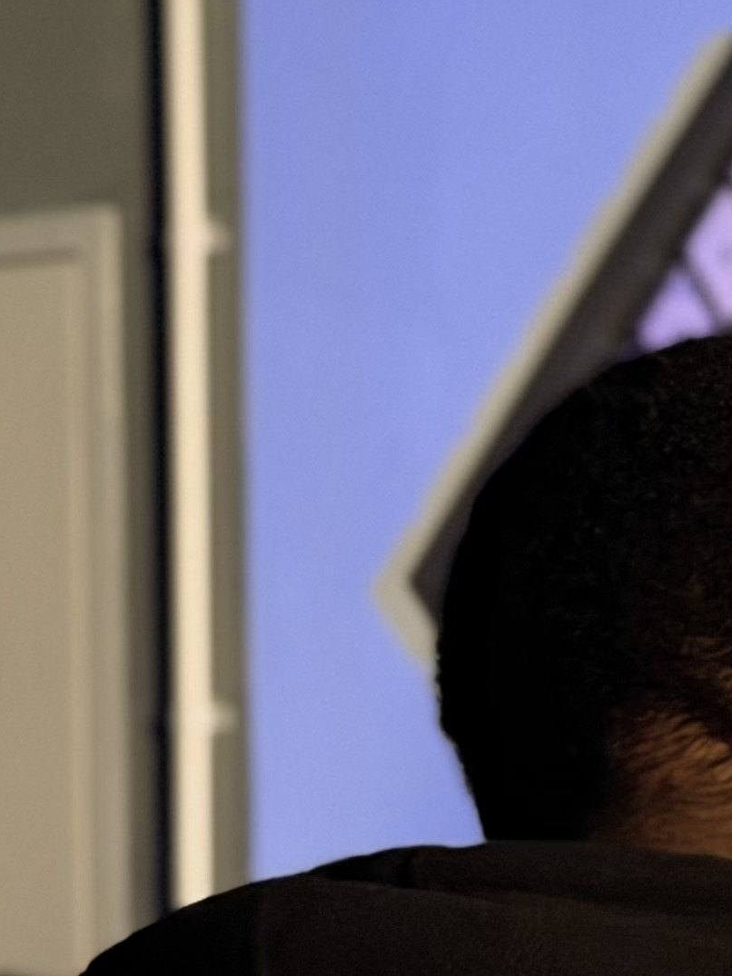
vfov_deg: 10.8
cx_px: 232
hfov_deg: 8.2
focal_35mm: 180
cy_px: 1084
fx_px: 5076
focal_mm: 6.76
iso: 500
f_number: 1.78
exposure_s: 1/34
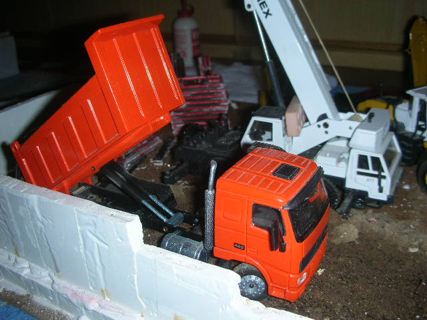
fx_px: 432
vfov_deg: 40.7
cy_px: 160
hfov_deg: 52.6
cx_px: 214
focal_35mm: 35
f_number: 3
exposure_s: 1/60.1
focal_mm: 5.8
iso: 50
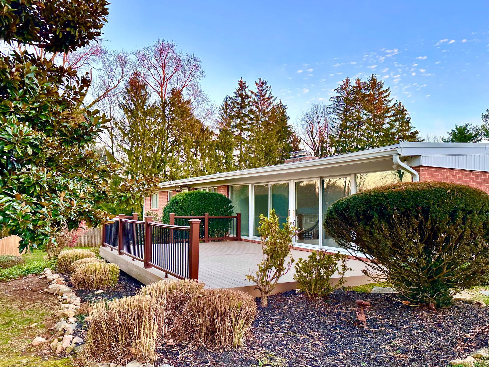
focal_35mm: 27
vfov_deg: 51.3
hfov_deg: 65.3
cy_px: 190
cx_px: 246
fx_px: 381
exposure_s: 1/129
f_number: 1.78
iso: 64
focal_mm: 6.86
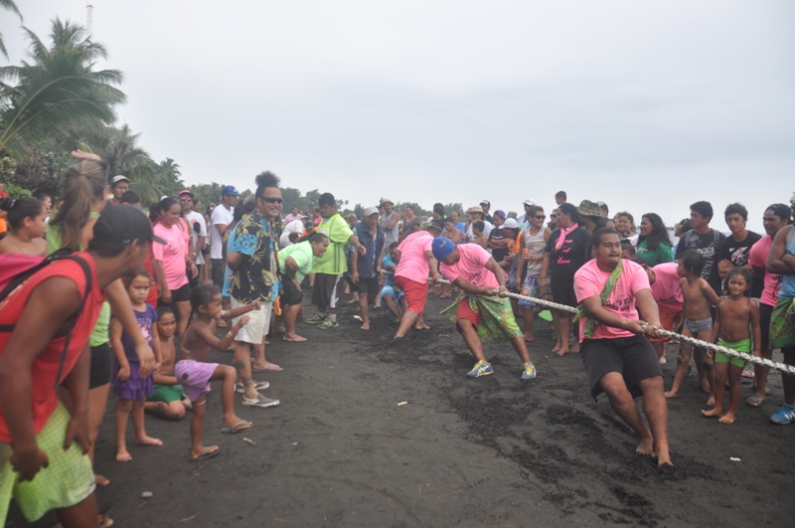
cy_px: 264
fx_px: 595
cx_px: 398
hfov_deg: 67.5
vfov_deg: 47.8
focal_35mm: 27
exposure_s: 1/1000
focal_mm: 18
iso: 400
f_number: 4
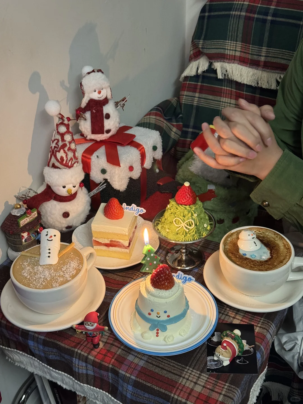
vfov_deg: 39.7
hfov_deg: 30.3
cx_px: 152
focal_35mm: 48
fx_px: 560
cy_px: 202
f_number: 1.78
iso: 400
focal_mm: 6.76
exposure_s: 1/33
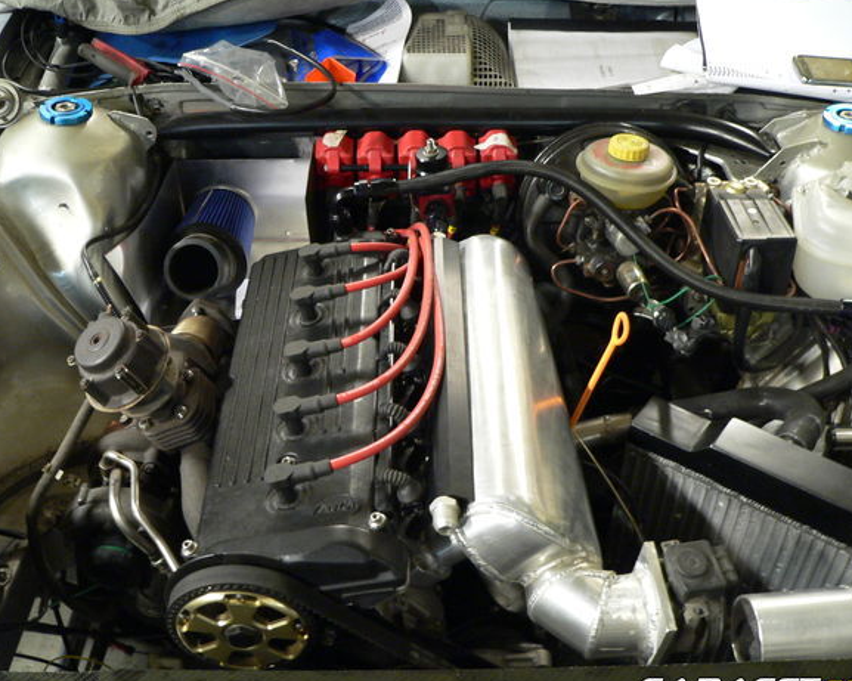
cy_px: 346
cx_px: 419
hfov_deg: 46.9
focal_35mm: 39
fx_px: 983
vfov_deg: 38.2
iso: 200
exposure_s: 1/4
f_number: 2.8
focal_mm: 6
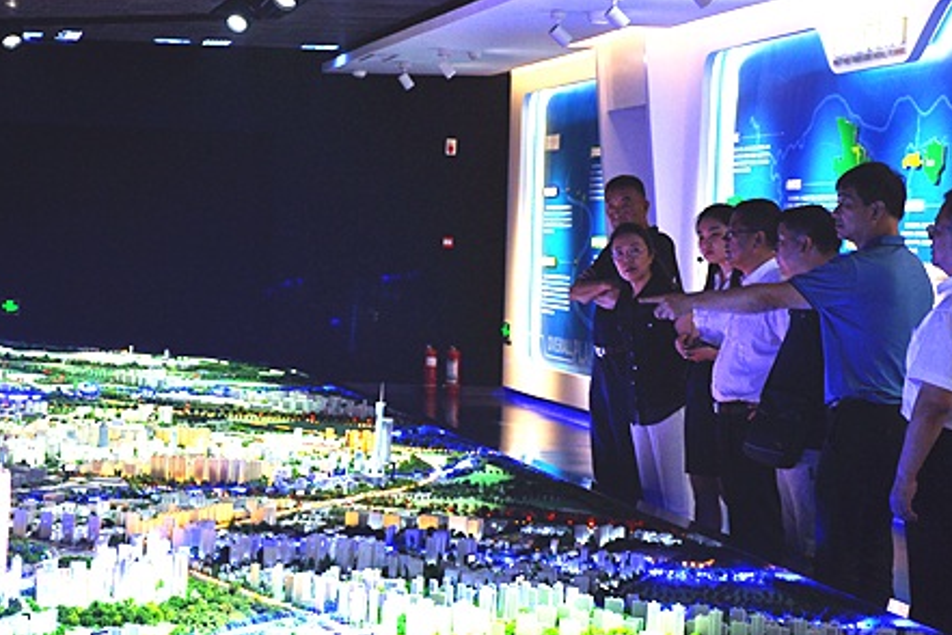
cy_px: 356
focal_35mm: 102
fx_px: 2697
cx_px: 367
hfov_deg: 20.0
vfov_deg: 13.4
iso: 560
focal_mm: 50
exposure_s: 1/60
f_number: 5
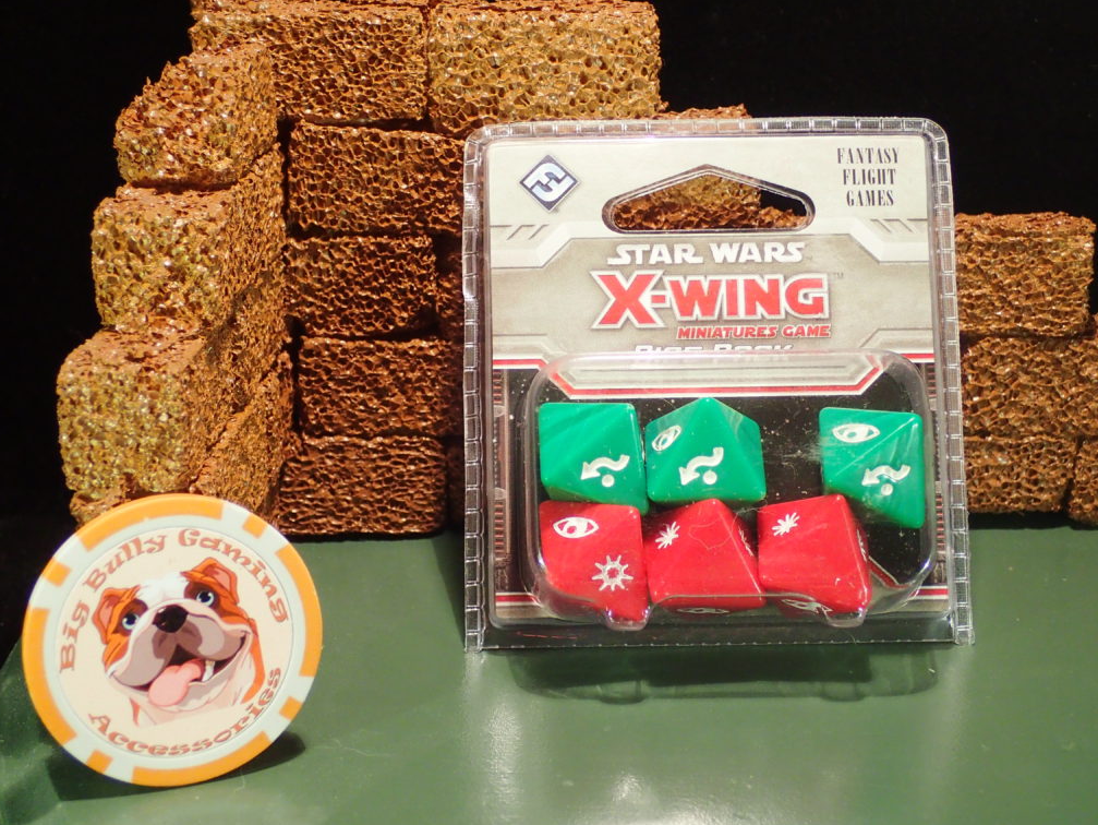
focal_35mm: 62
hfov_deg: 31.2
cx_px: 541
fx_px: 1967
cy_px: 417
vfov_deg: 23.7
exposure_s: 1/60
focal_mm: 11.01
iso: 400
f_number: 3.6
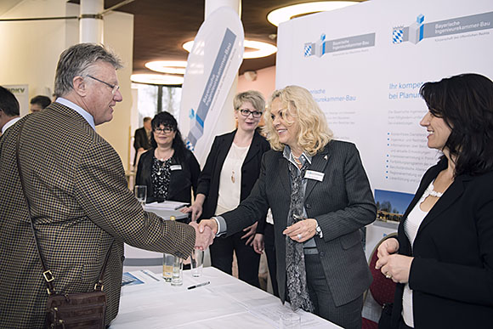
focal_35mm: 35
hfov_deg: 54.4
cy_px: 164
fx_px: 479
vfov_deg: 37.9
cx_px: 246
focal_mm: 35
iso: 1600
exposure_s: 1/160
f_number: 3.2
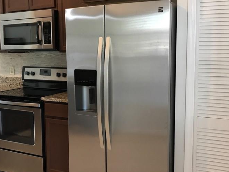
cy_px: 88
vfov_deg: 33.6
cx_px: 106
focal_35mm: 43
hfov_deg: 43.8
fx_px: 284
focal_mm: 3.99
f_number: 1.8
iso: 40
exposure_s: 1/17
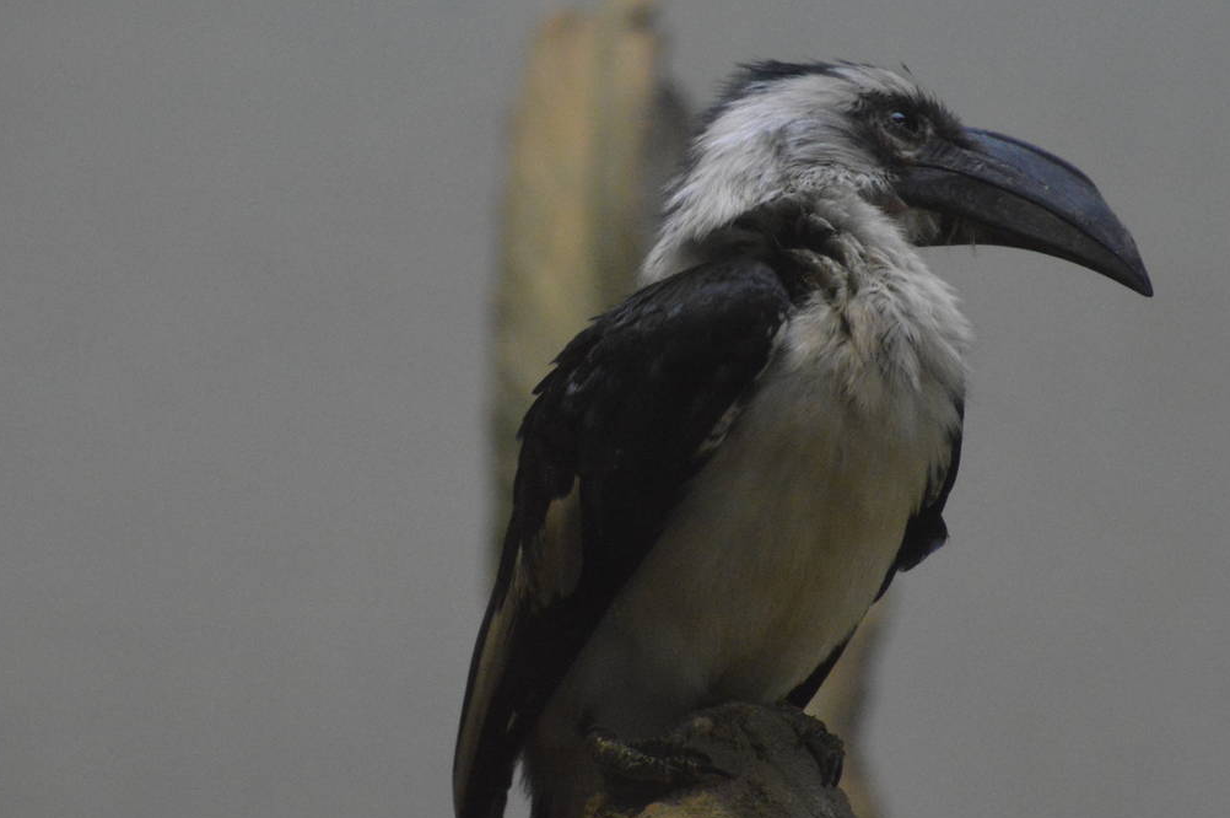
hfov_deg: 3.9
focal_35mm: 527
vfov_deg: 2.6
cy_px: 298
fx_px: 17988
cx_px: 574
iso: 3200
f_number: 6.3
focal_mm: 220
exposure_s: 1/100
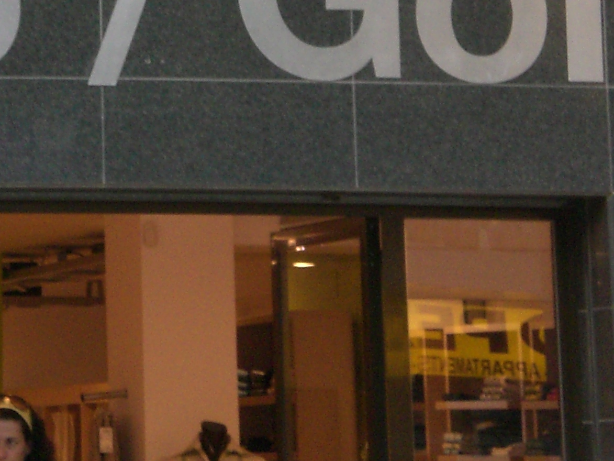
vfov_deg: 6.2
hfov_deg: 8.2
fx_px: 4257
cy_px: -34
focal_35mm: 240
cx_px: 71
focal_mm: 16.51
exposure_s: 1/60
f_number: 5.4
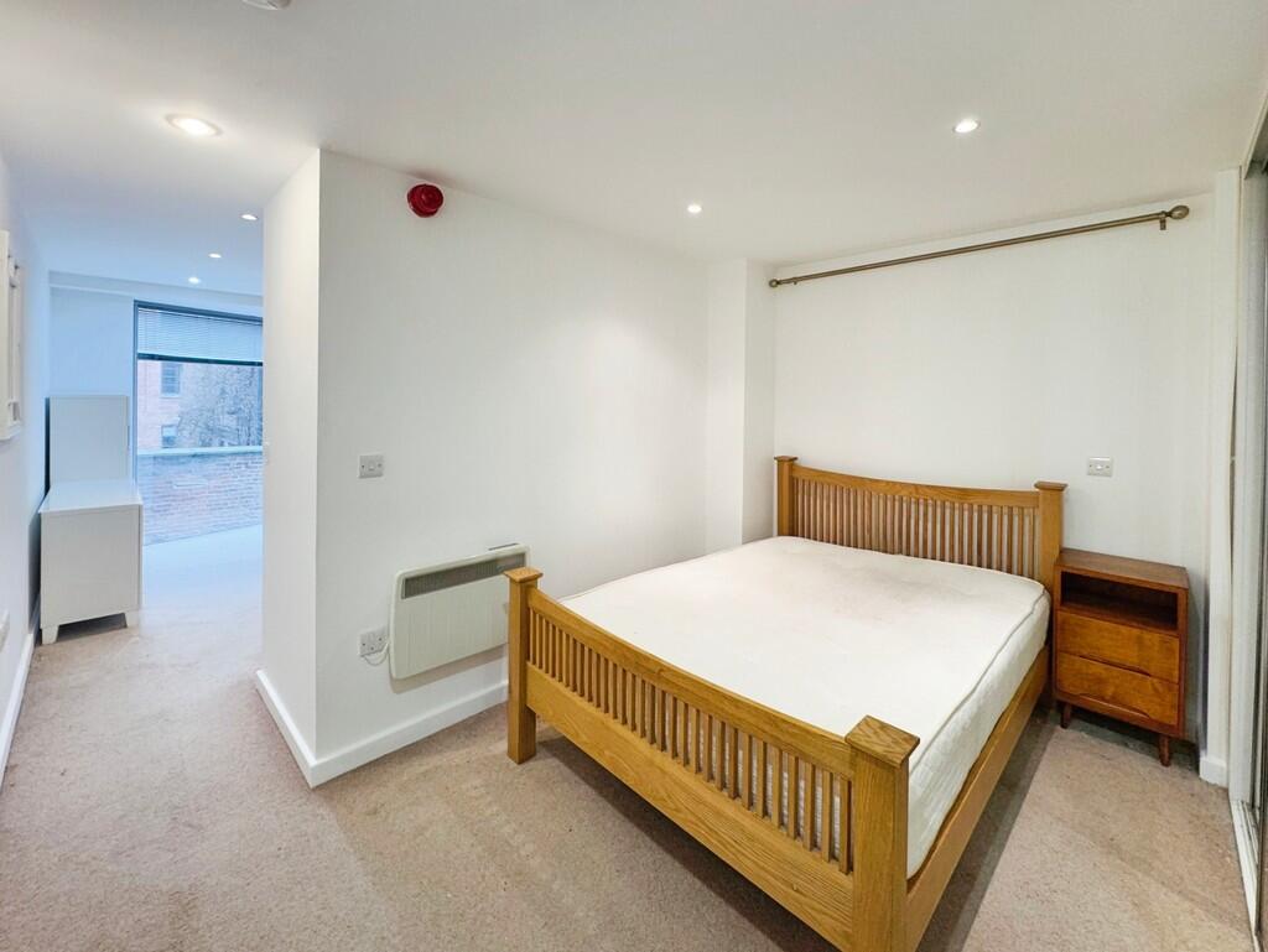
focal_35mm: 14
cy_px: 476
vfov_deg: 85.7
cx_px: 634
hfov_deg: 102.0
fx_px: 513
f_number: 2.2
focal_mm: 2.22
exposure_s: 1/50
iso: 160
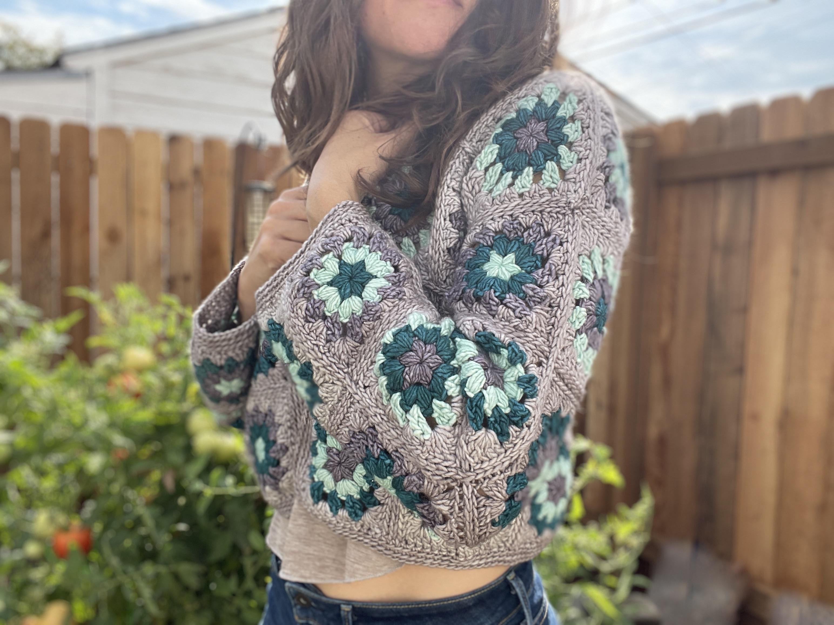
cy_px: 312
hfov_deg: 60.0
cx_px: 417
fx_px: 723
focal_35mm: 30
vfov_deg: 46.8
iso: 32
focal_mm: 2.71
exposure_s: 1/831
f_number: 2.2
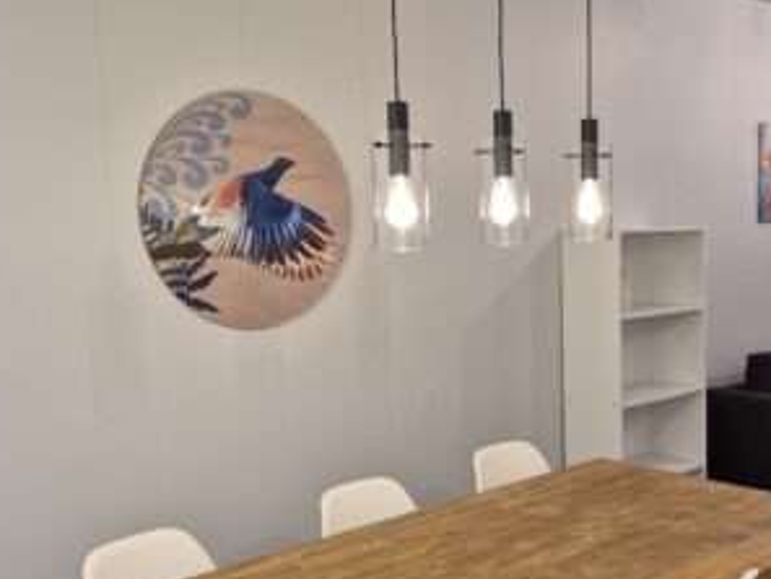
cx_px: 488
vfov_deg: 45.4
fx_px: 691
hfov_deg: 57.5
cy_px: 322
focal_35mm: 31
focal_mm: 5.4
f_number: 1.8
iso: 200
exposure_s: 1/100
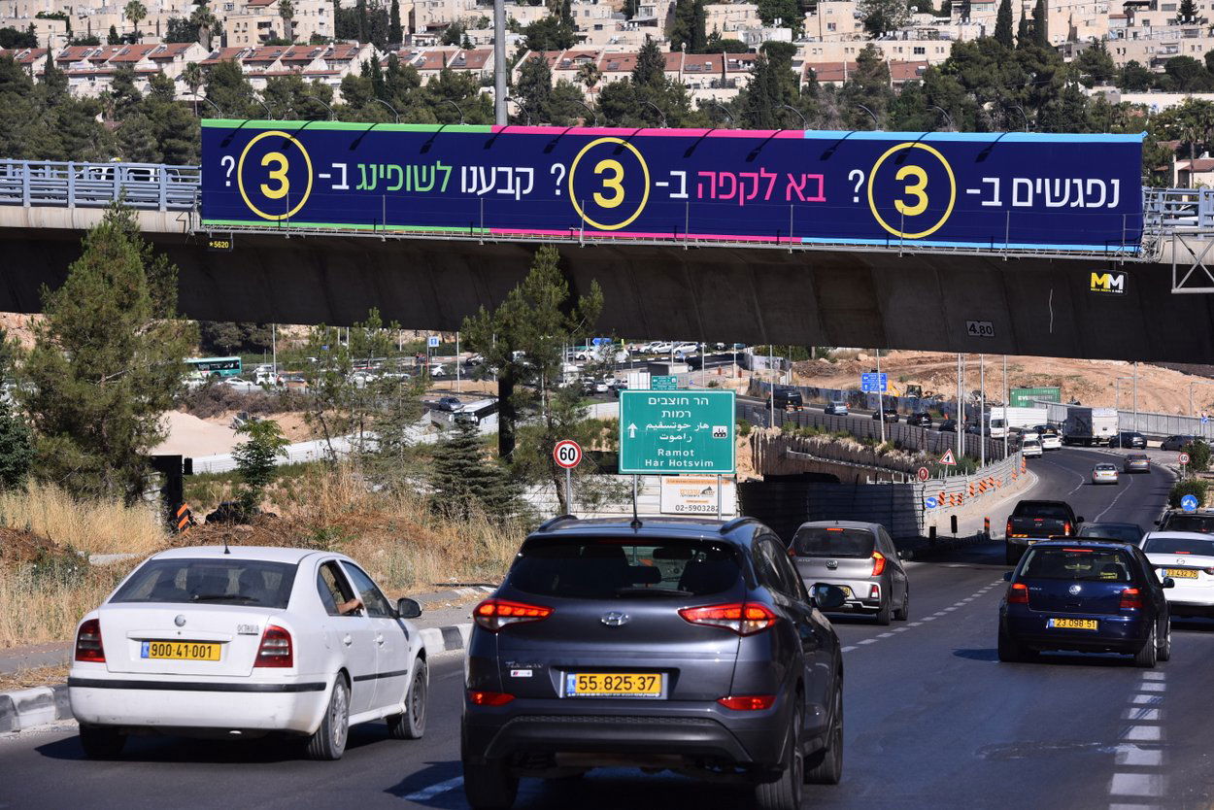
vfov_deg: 11.2
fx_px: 4115
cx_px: 607
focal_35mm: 122
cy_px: 405
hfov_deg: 16.8
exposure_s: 1/1250
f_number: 7.1
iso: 200
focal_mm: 122
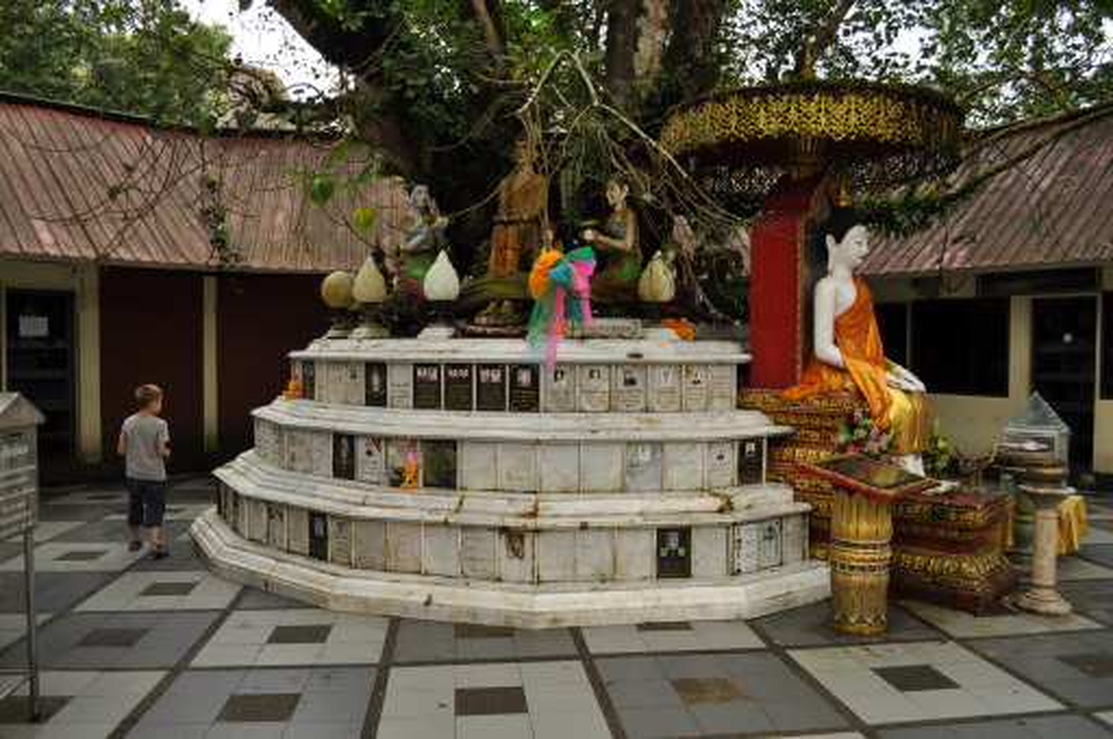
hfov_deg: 67.4
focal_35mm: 27
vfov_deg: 47.8
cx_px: 556
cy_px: 370
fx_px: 834
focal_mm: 18
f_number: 5
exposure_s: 1/125
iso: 200
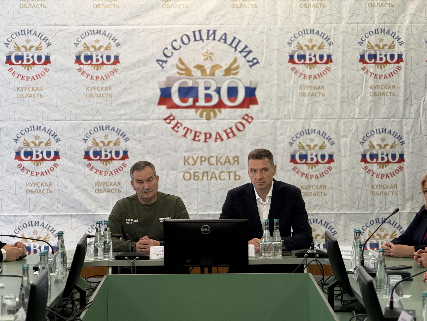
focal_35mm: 120
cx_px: 214
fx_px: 1480
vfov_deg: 12.3
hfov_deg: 16.4
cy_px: 160
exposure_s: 1/50
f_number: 2.8
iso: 250
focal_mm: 15.66
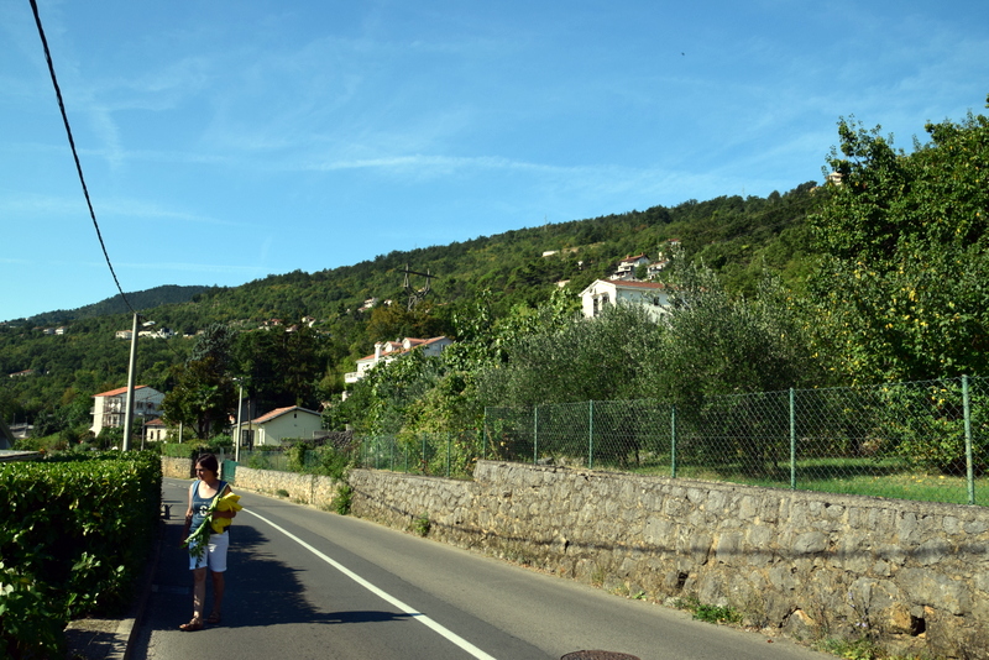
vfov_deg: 48.0
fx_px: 742
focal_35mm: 27
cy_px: 330
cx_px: 494
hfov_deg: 67.4
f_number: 10
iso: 400
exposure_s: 1/320
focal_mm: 18
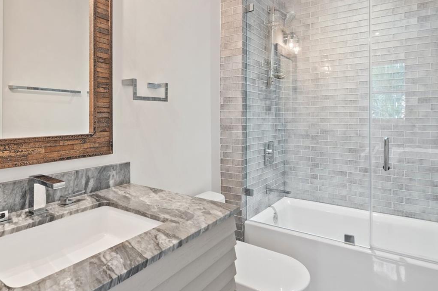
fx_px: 267
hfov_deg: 78.5
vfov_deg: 57.0
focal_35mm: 22
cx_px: 199
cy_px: 131
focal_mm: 14
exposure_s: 1.6
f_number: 8
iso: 200
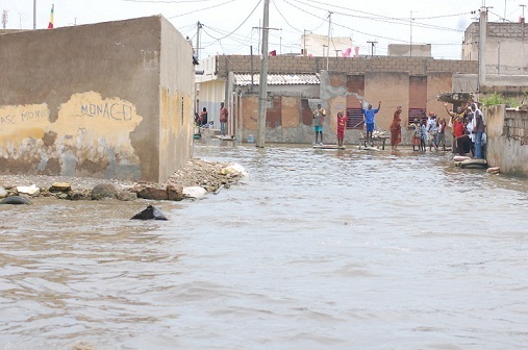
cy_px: 175
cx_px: 264
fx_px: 1537
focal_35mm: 105
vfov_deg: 13.0
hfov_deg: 19.5
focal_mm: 70
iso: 220
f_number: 5.6
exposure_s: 1/500
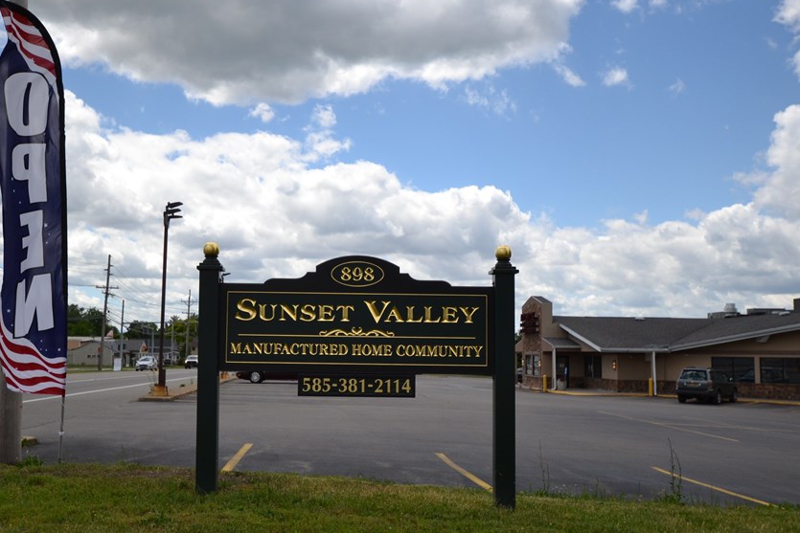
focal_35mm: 39
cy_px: 274
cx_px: 352
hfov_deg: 49.4
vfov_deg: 34.2
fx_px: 867
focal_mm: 20
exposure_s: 1/4000
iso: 400
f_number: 3.5
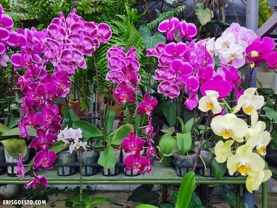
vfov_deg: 53.1
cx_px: 138
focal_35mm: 26
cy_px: 104
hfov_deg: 67.3
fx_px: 208
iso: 80
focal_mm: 5.4
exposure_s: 1/100
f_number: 1.8
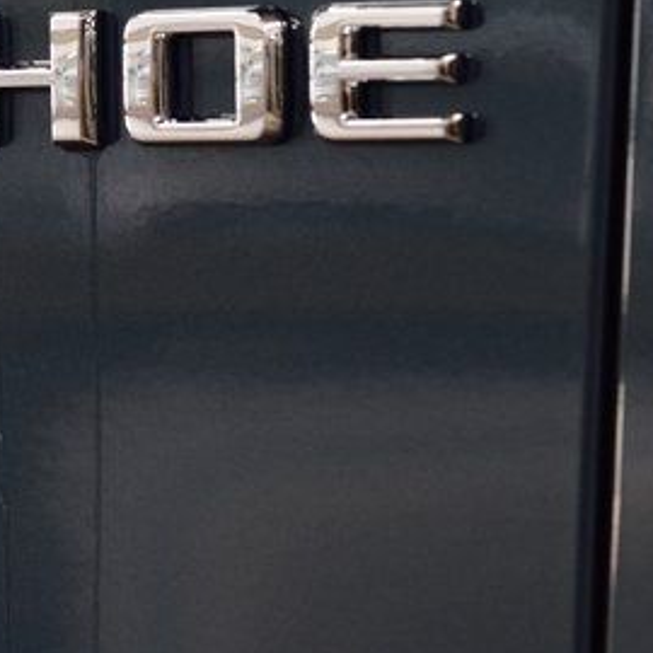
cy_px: 115
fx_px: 7235
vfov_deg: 5.2
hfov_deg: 5.2
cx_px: 41
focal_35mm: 339
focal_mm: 70
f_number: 7.1
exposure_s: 1/30
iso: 1000
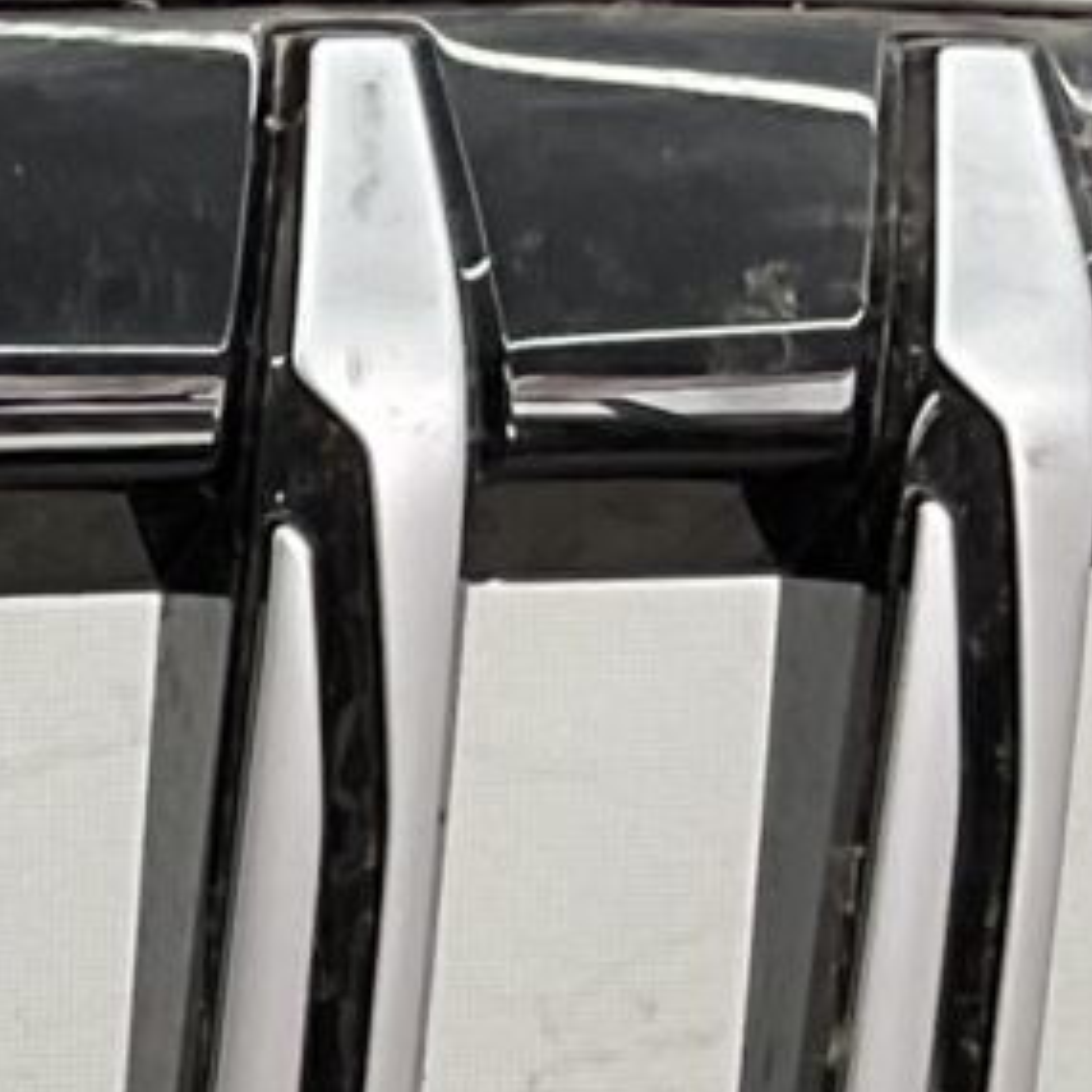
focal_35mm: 230
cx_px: -1885
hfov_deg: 7.0
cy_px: 2521
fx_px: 8209
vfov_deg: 7.2
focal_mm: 3
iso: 32
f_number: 1.8
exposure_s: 1/120
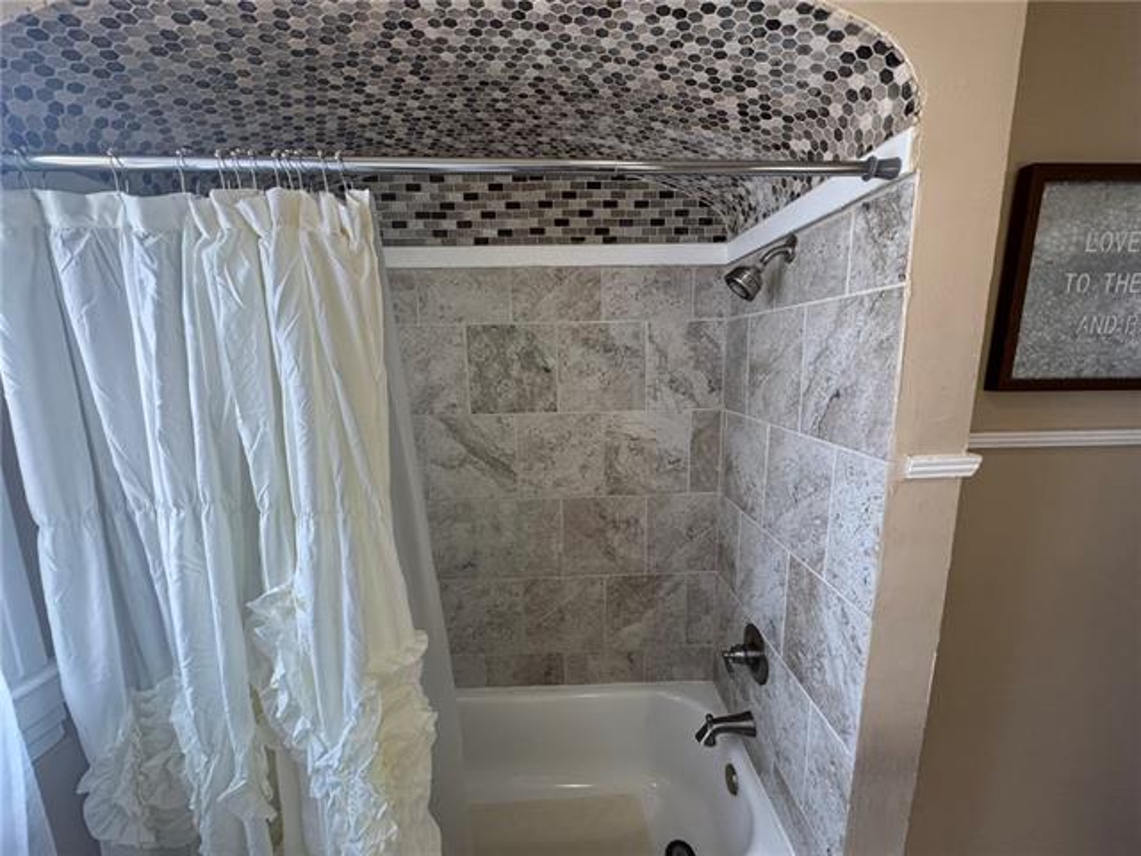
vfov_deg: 85.7
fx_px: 461
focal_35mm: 14
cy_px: 428
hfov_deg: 102.1
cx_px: 570
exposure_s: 1/99
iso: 250
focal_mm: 2.22
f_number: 2.2
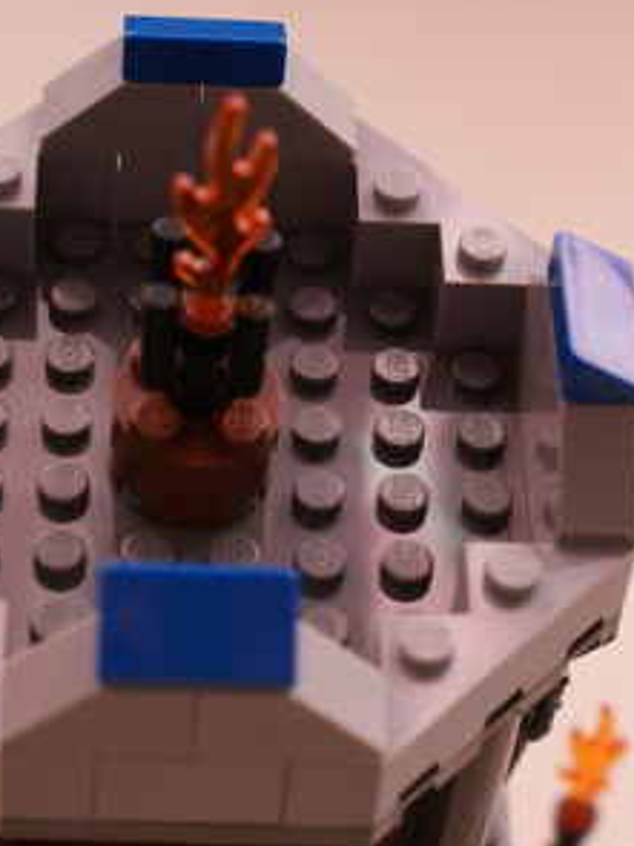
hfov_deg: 15.7
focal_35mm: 94
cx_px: 232
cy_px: 533
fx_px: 2297
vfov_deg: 20.8
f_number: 5
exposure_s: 1/60
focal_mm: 30
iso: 100
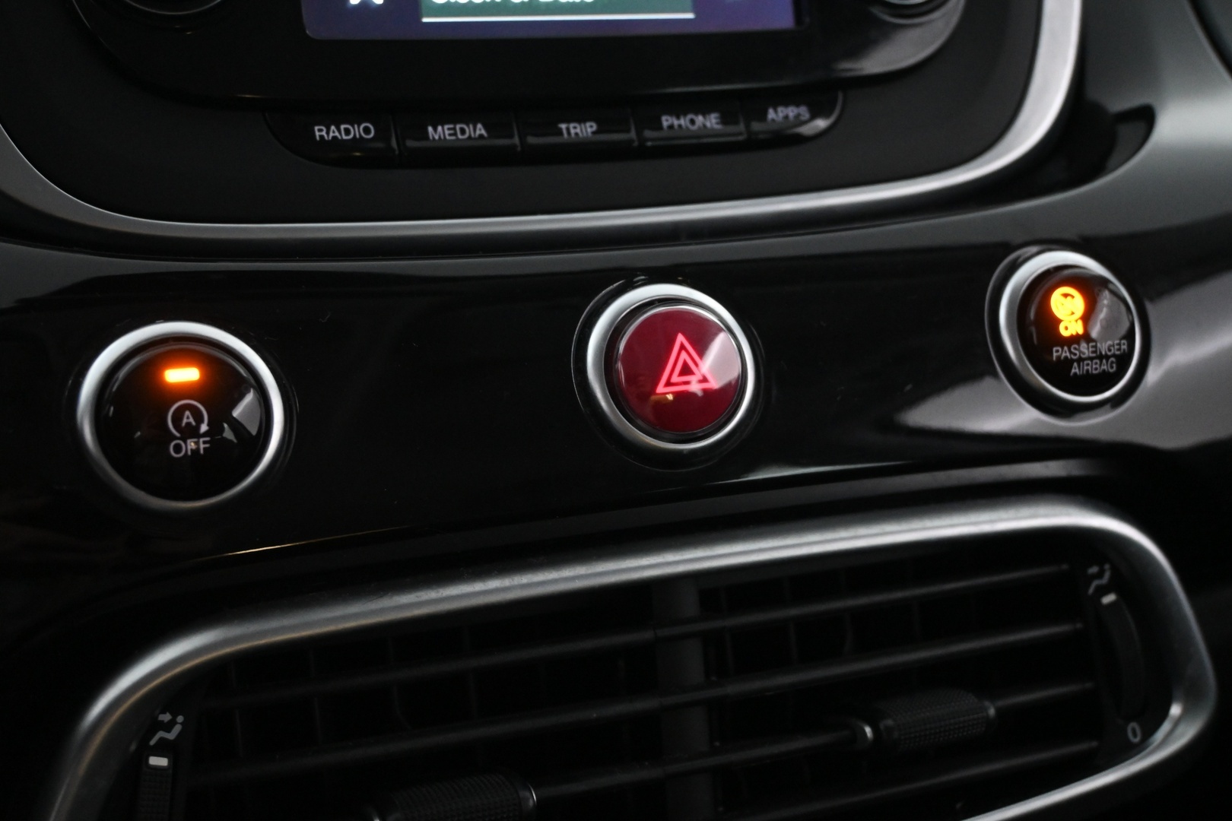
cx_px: 616
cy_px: 410
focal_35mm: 47
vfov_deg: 28.5
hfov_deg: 41.7
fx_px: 1617
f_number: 5
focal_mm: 31.5
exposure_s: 1/50
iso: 3600
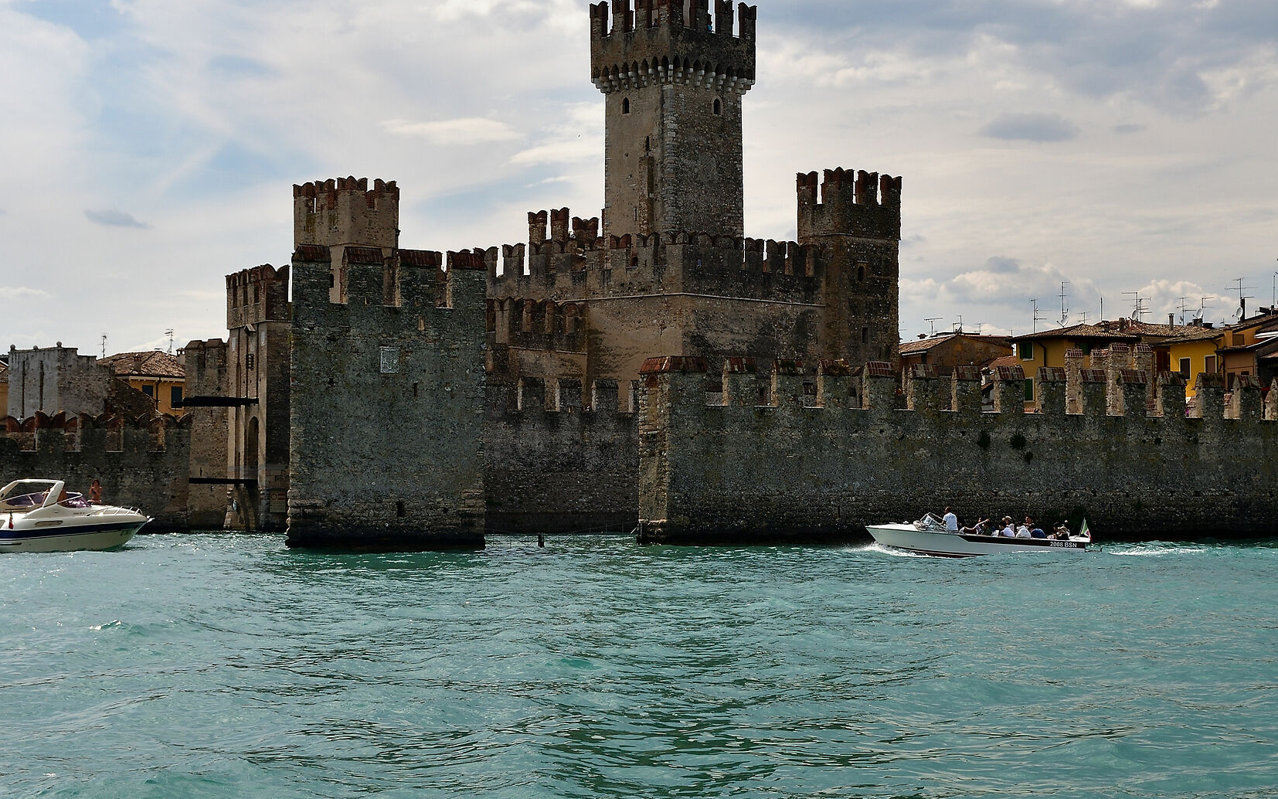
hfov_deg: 28.9
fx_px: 2473
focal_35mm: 71
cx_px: 755
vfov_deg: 18.3
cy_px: 319
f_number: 11
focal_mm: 32
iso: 100
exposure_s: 1/320
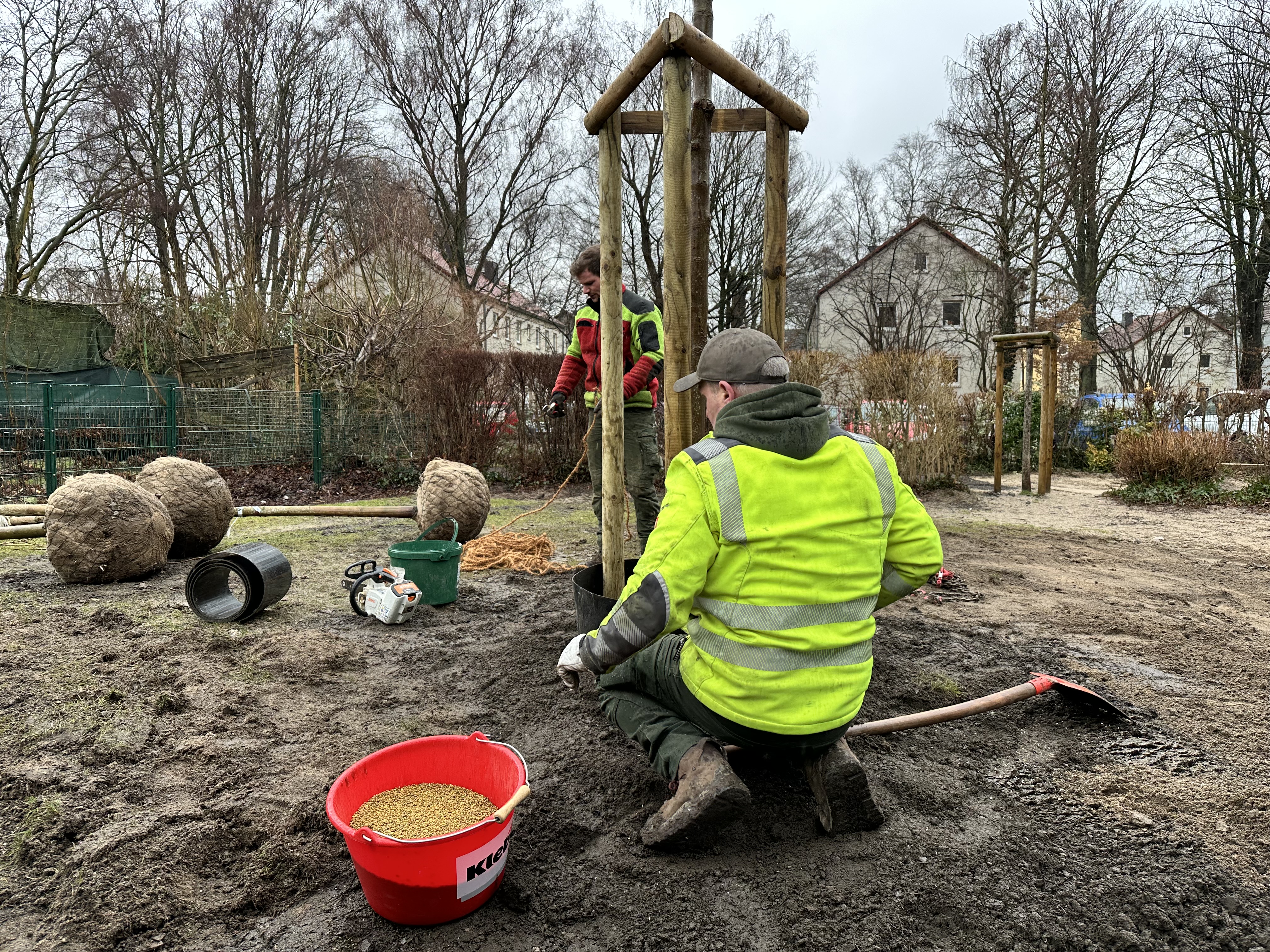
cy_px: 476
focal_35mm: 24
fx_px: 881
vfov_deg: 56.8
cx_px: 635
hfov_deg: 71.6
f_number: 1.78
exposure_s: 1/128
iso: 64
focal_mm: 6.86
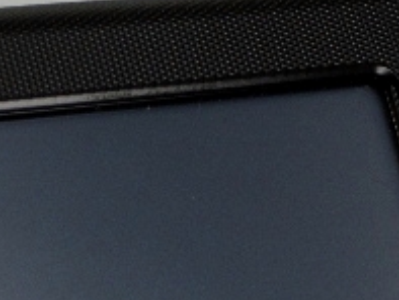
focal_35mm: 353
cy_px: 401
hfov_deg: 5.6
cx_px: 73
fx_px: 4071
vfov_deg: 4.2
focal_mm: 15.9
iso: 80
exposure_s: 1/125
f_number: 5
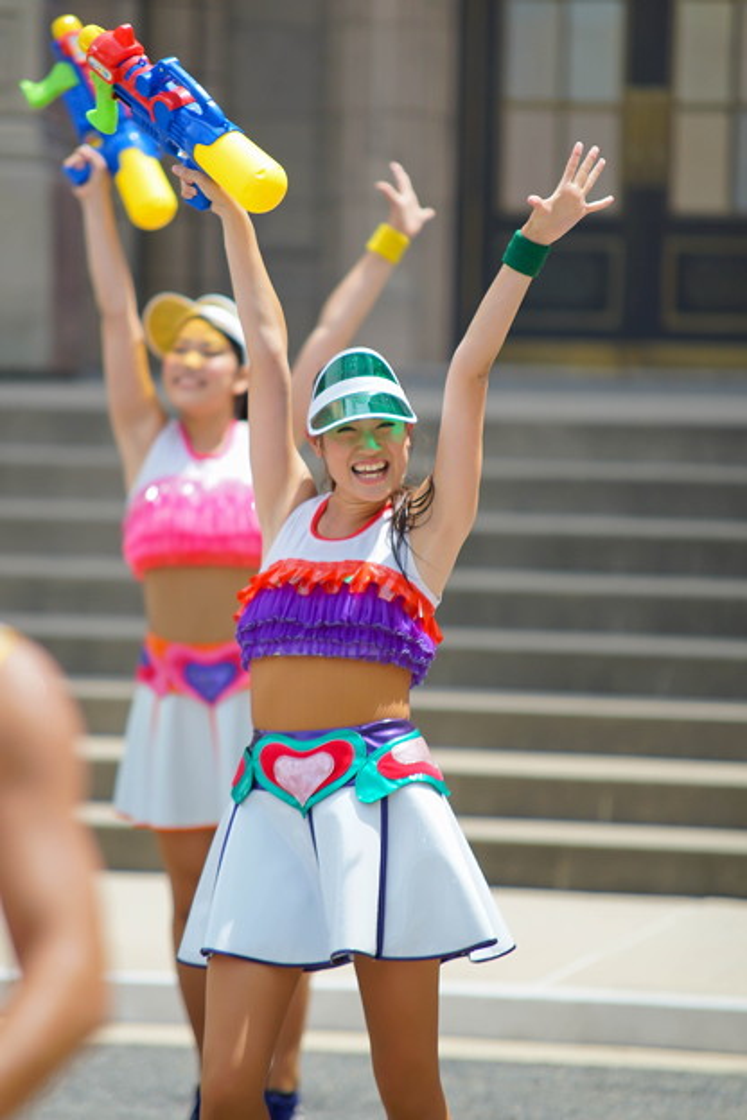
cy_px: 560
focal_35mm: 200
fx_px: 6225
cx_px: 374
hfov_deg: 6.9
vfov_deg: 10.3
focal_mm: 200
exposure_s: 1/1250
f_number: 2.8
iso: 200
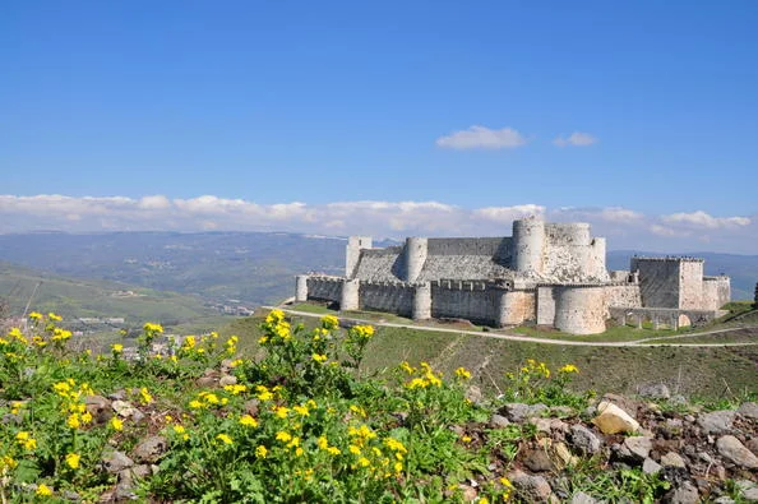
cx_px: 379
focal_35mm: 33
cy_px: 252
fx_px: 694
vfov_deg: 39.9
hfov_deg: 57.3
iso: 200
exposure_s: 1/400
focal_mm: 22
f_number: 11
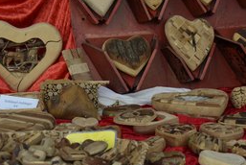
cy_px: 50
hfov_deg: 20.0
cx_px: 130
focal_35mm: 102
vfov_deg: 13.4
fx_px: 698
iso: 110
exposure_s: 1/125
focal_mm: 38
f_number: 5.6
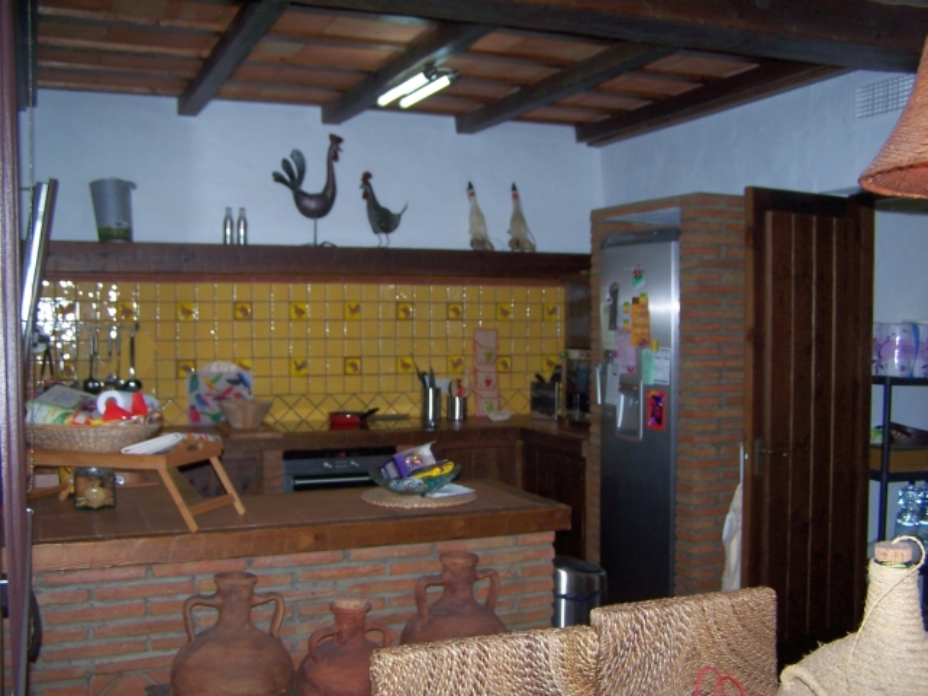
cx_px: 464
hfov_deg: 49.0
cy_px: 348
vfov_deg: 37.7
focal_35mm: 38
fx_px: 1019
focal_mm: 6.3
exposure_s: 1/60
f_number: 2.8
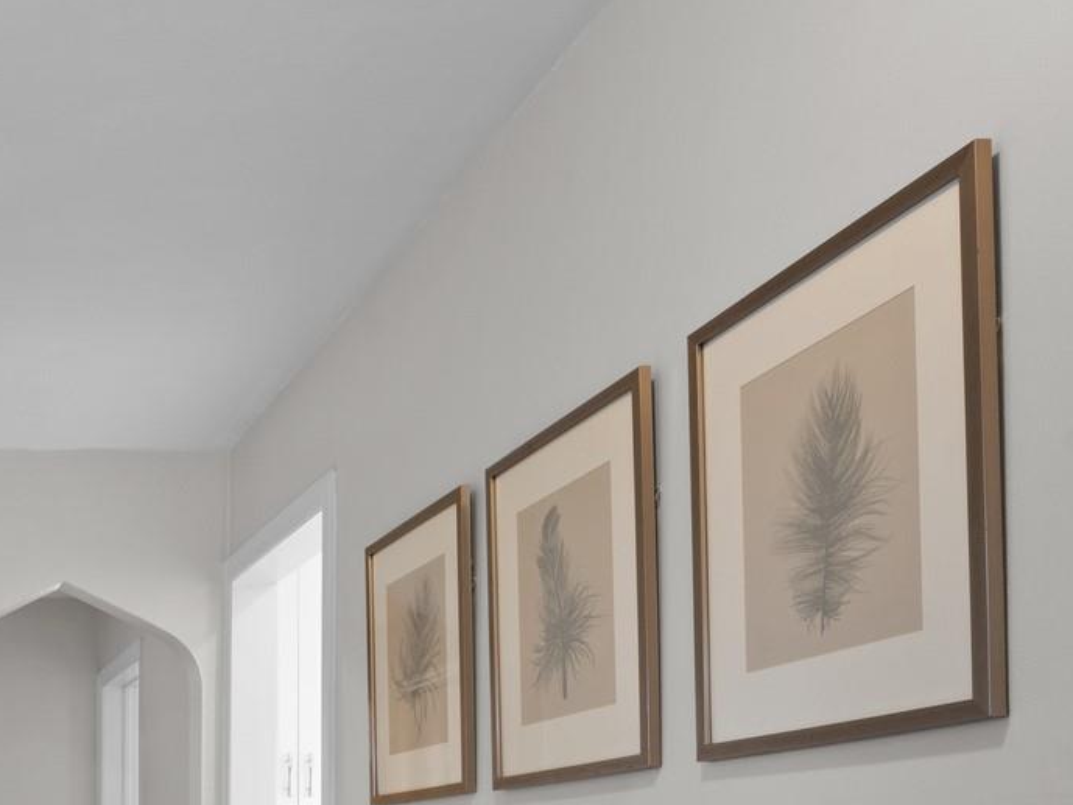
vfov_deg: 31.5
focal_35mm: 40
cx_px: -109
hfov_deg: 38.6
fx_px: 1240
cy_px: 909
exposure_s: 1/2.5
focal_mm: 14
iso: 320
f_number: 10
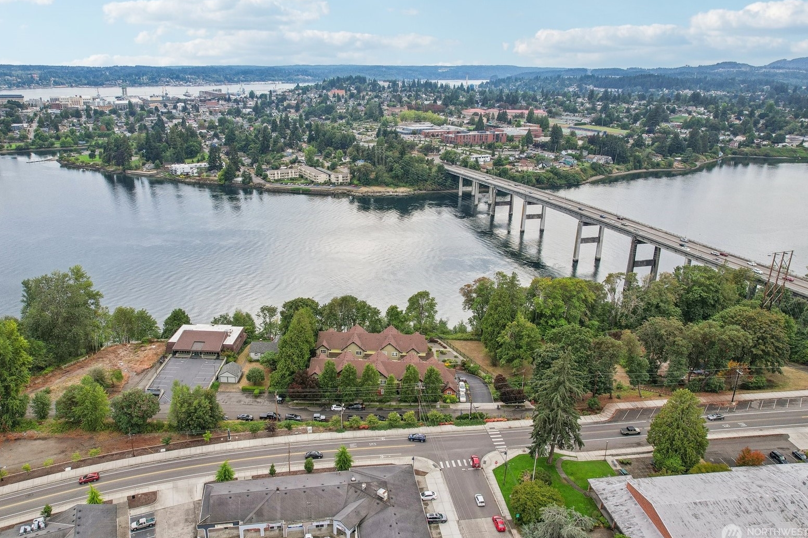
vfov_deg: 53.1
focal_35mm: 24
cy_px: 265
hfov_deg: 73.7
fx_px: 539
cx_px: 383
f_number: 2.8
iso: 120
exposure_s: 1/1000
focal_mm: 8.4
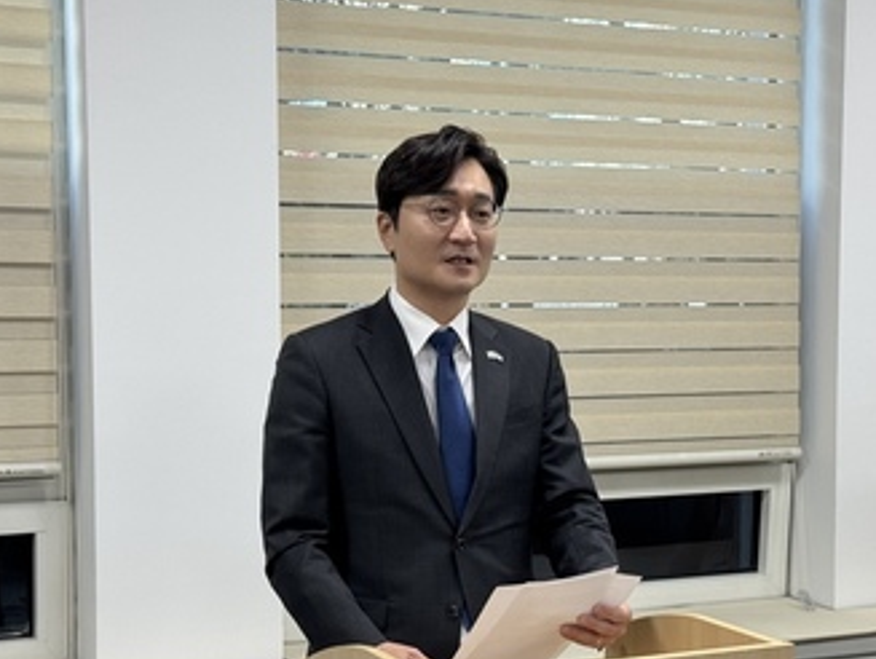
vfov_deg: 22.3
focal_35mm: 66
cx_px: 504
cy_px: 407
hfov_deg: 29.3
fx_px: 1672
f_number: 1.78
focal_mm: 6.76
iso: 64
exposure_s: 1/120
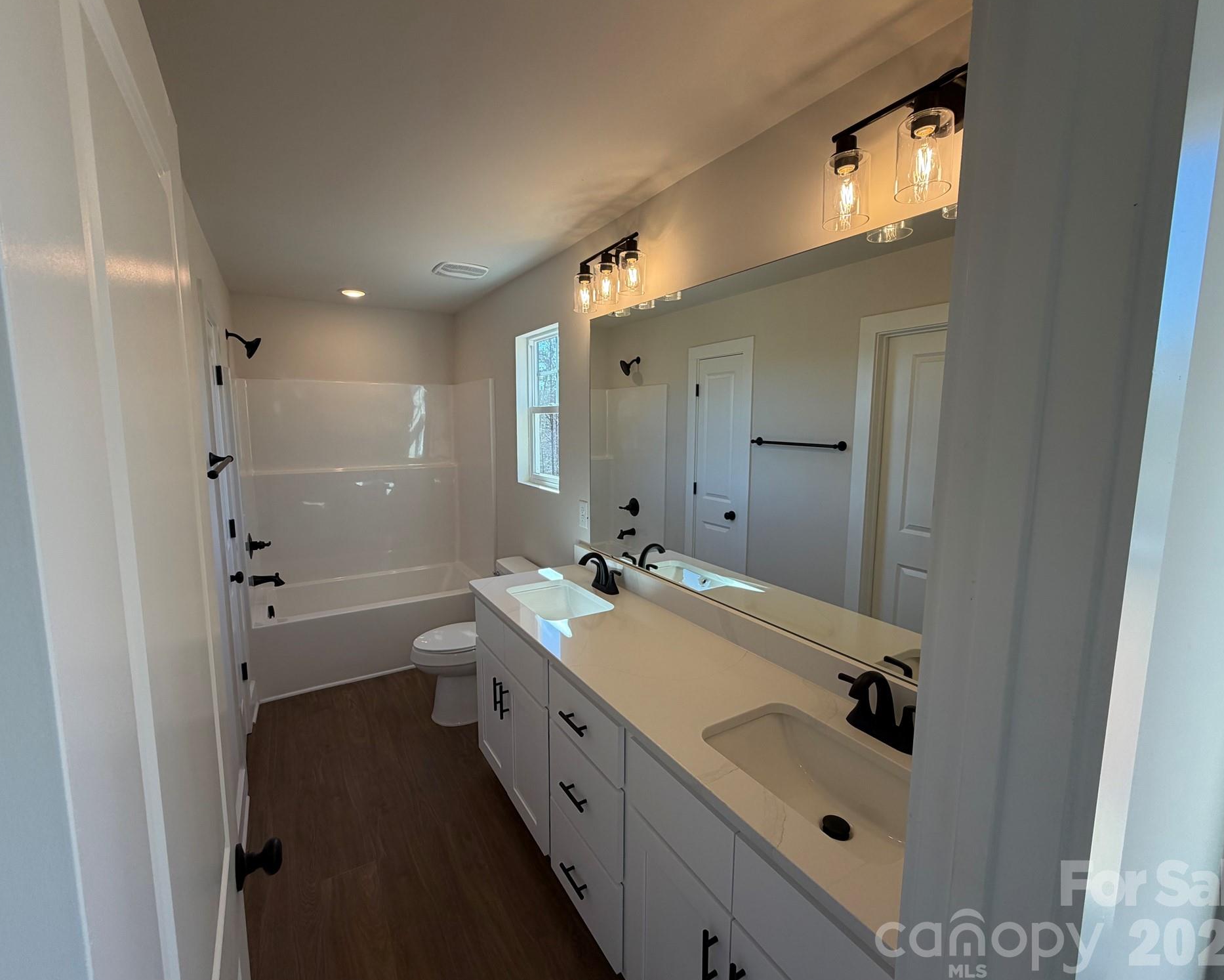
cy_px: 485
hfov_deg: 96.8
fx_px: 543
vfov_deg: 84.0
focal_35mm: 15
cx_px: 598
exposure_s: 1/147
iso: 50
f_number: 2.2
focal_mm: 2.22
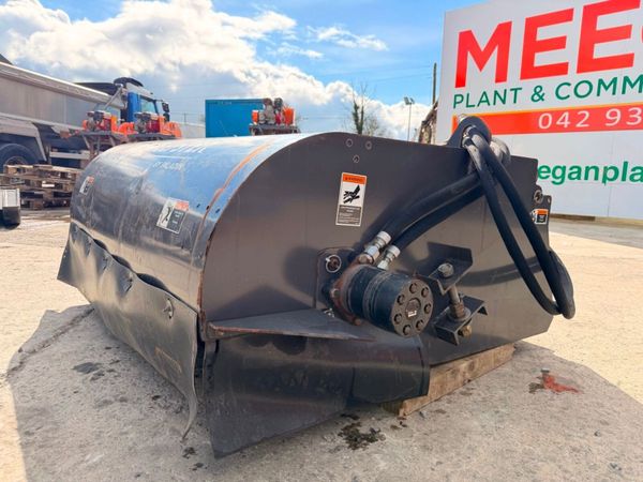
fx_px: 446
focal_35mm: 24
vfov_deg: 56.8
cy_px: 241
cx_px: 322
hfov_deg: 71.6
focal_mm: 6.76
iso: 100
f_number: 1.78
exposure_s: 1/1271
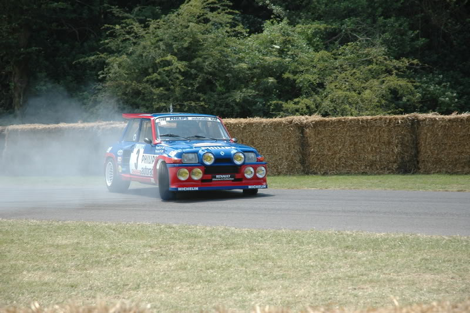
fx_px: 1370
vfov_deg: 13.0
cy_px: 156
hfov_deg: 19.5
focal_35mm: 105
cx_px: 235
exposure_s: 1/500
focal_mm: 70
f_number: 4.5
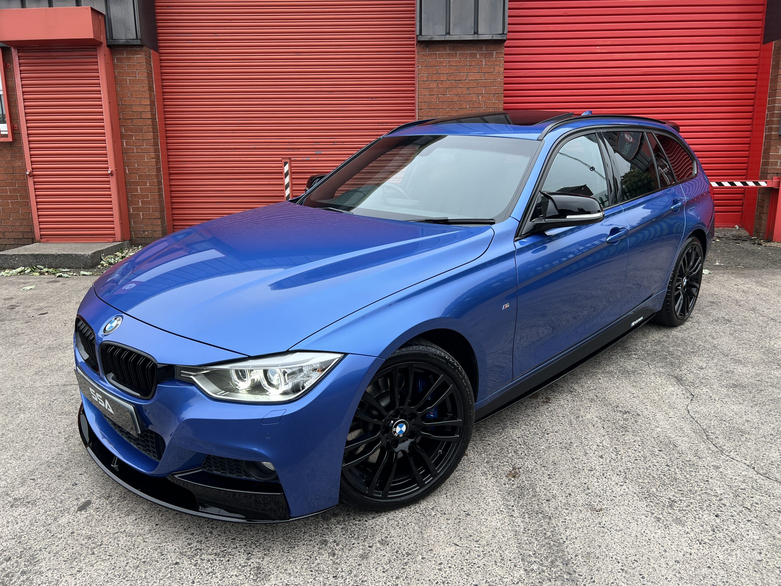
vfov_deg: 53.1
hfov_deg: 67.3
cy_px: 293
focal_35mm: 26
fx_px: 587
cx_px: 390
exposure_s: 1/308
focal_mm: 5.7
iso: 50
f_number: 1.5
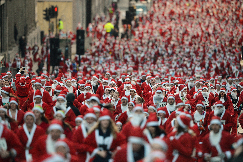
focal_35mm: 500
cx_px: 122
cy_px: 81
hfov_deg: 4.1
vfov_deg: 2.7
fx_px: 3373
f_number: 5
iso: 2200
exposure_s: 1/1000
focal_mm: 500
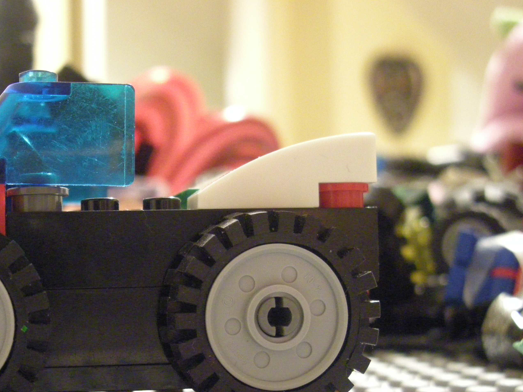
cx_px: 138
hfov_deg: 32.7
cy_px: 303
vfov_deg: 24.9
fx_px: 876
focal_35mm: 58
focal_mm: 7.9
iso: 800
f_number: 2.8
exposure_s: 1/3.4
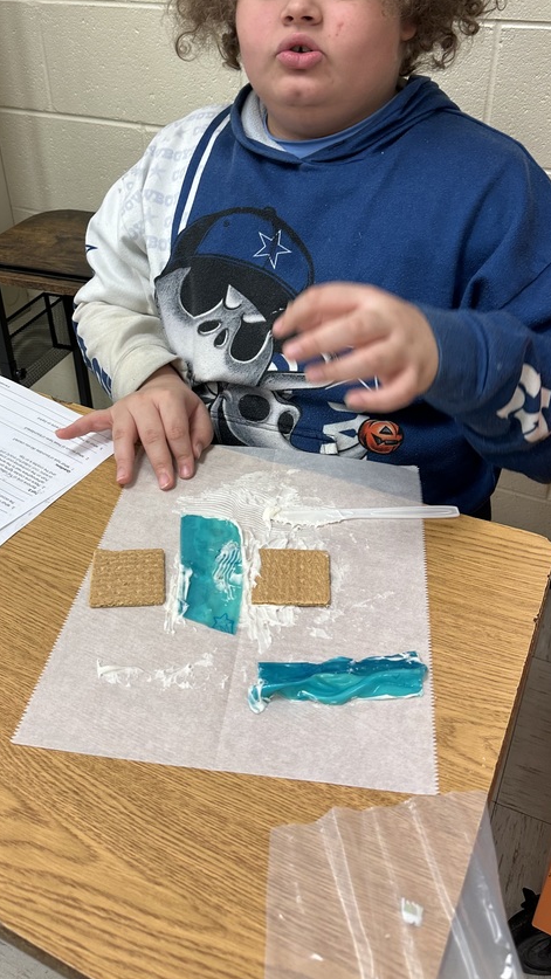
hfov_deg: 36.6
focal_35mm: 32
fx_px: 831
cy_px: 389
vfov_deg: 60.5
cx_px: 240
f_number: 1.78
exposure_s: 1/120
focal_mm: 6.86
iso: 125
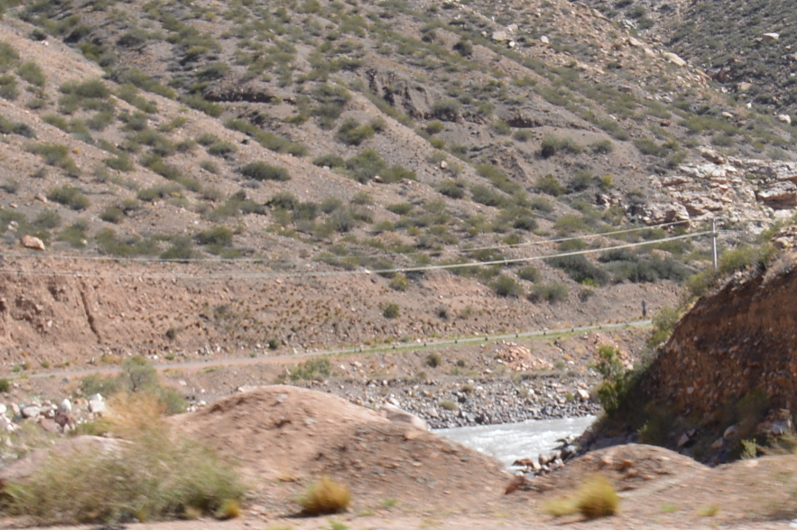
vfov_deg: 10.4
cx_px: 1079
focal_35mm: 127
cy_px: -262
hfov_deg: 15.3
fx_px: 2809
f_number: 7.1
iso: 100
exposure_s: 1/200
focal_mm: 20
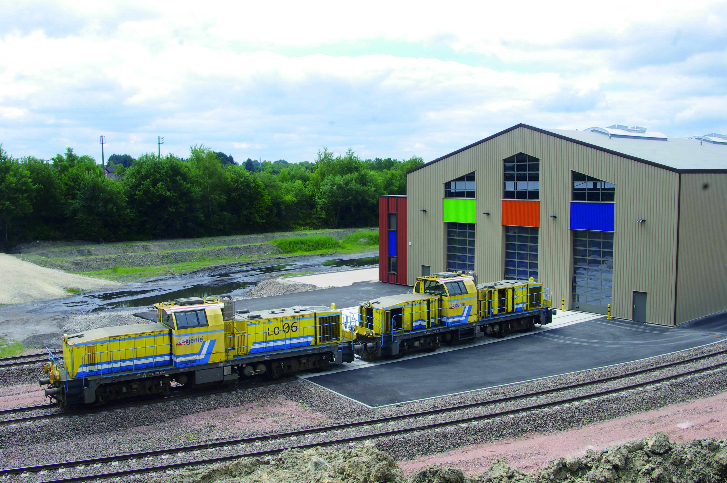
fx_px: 726
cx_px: 364
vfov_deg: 36.8
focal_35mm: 36
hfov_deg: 53.2
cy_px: 242
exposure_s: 1/125
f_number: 11
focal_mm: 24.38
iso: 200
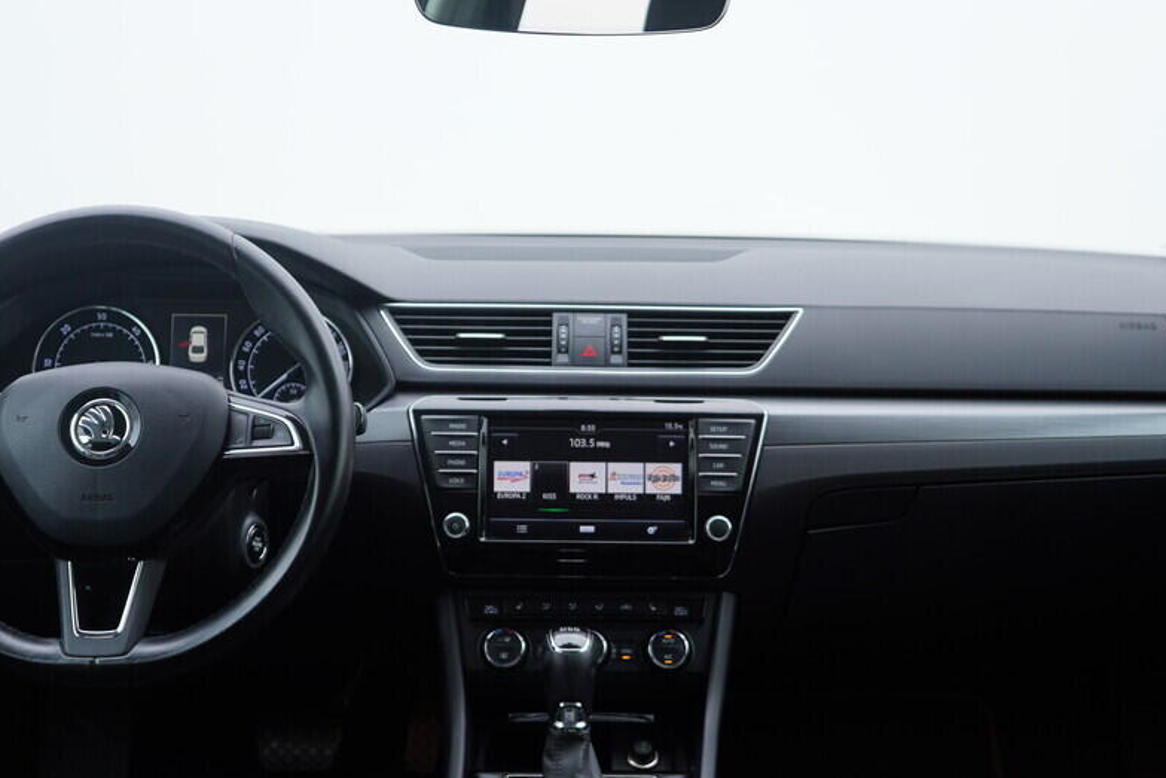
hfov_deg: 41.9
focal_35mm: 47
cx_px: 568
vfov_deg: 28.6
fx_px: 1522
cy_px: 447
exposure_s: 1/50
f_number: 3.2
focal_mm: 24
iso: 125
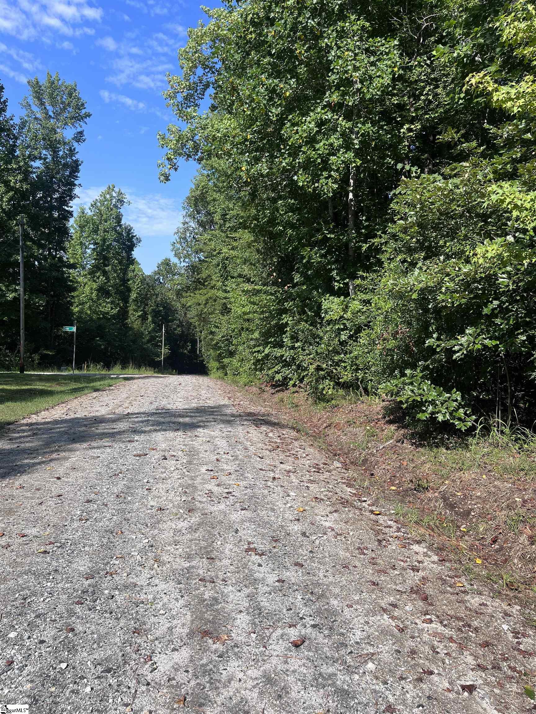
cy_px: 357
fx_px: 537
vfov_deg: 67.3
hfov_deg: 53.1
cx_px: 268
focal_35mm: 26
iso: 50
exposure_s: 1/2632
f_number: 1.6
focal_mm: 5.1
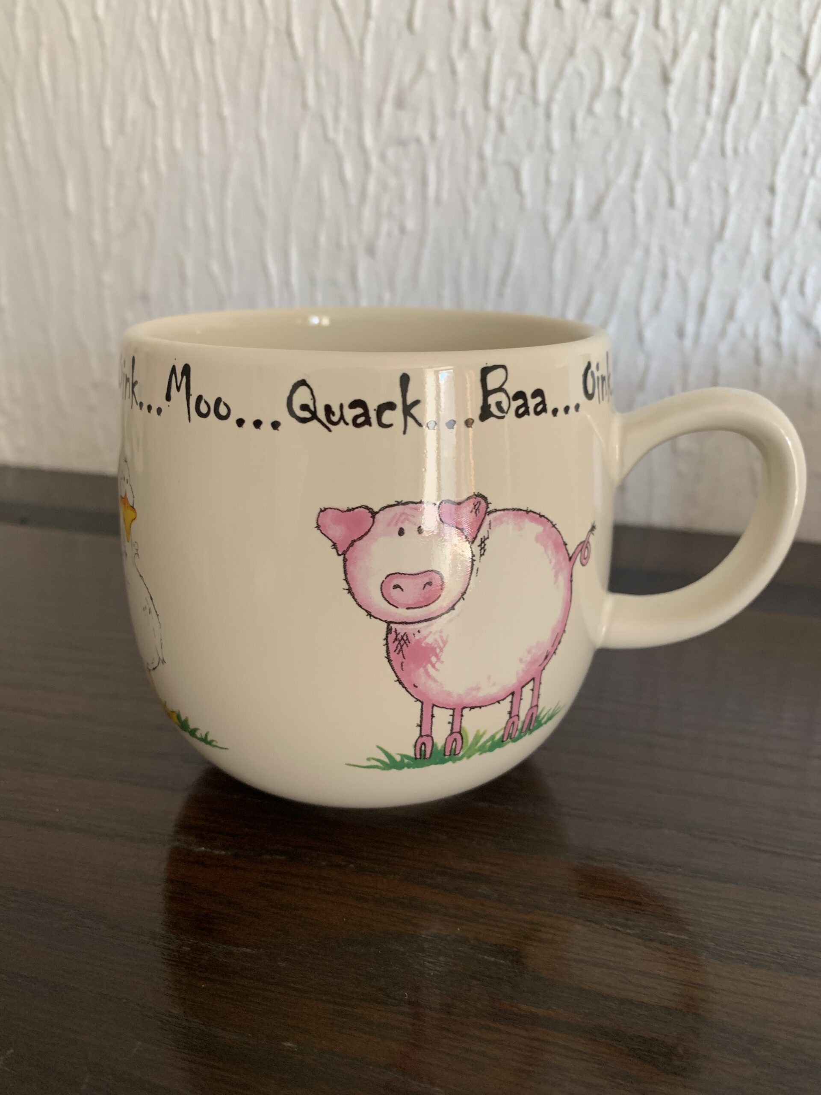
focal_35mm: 26
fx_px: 822
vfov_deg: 67.3
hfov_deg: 53.1
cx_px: 410
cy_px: 548
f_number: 1.8
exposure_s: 1/60
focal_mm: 4.25
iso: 160
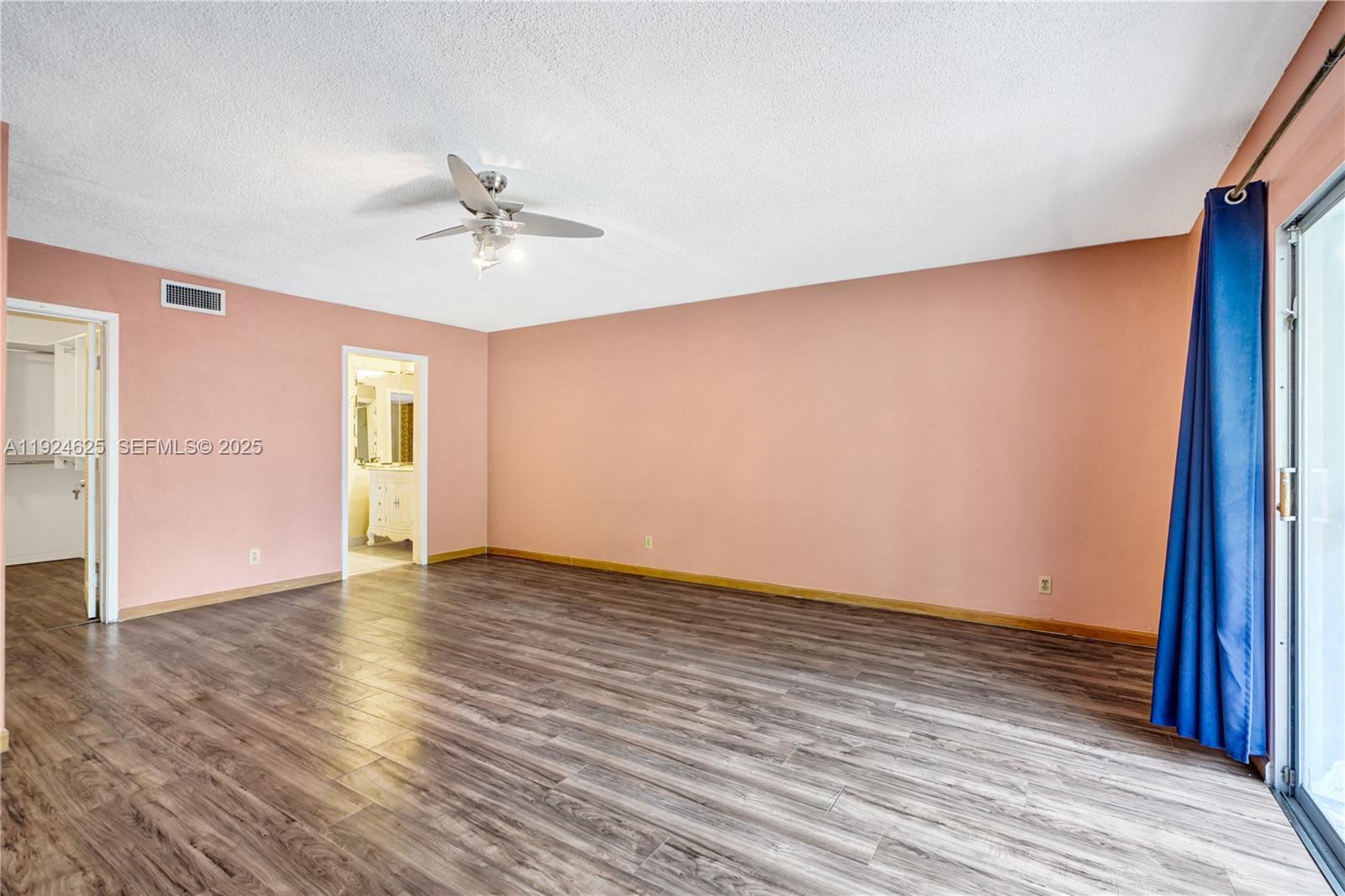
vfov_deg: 73.7
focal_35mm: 16
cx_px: 672
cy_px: 448
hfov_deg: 96.7
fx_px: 598
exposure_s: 1/100
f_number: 4
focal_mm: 16
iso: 1600
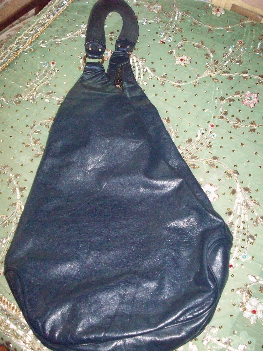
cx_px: 132
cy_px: 176
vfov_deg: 50.1
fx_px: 375
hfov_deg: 38.7
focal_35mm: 37
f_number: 2.8
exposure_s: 1/128
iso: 800
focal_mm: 6.2
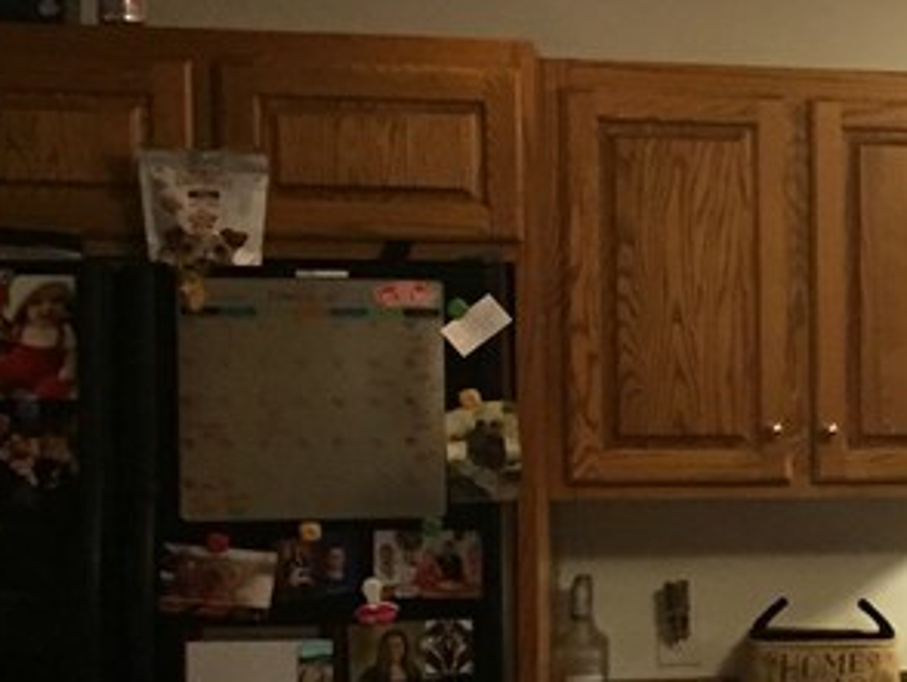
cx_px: 1536
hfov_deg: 16.8
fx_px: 2649
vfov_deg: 14.6
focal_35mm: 101
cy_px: 488
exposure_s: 1/24
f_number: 2.2
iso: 250
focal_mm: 4.15
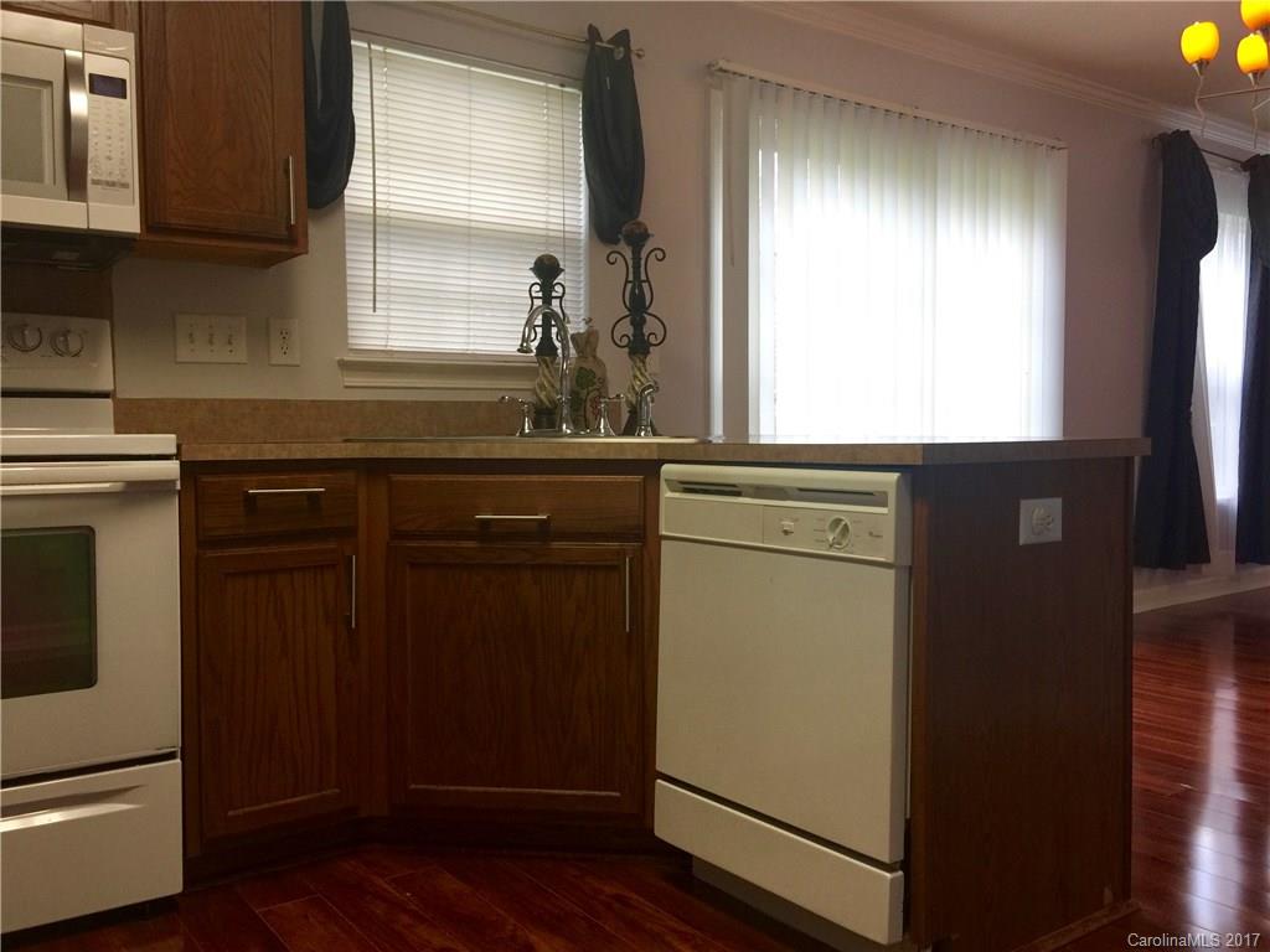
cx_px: 635
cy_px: 476
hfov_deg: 61.7
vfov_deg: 48.2
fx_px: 1064
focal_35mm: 29
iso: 40
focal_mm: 4.15
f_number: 2.2
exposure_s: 1/30
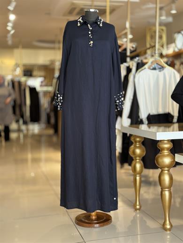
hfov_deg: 30.3
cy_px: 122
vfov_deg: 39.7
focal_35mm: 48
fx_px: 338
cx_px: 92
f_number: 1.78
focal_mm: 6.86
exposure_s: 1/104
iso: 125
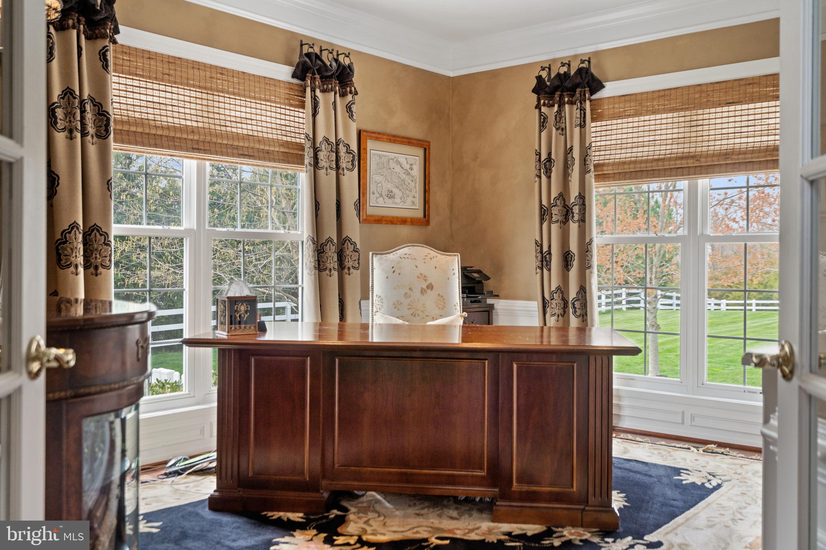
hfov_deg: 55.8
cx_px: 413
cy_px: 275
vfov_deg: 38.9
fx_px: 780
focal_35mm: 34
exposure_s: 1/100
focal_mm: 34
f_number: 4
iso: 320
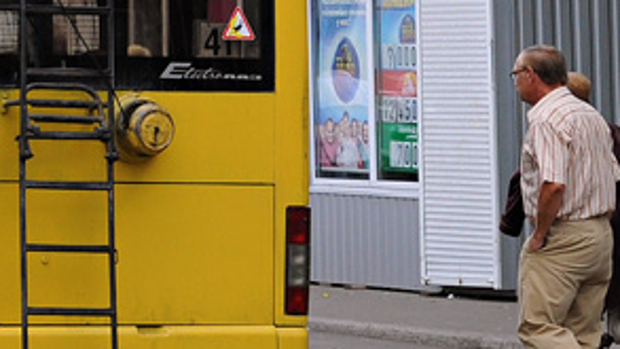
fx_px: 5081
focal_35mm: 309
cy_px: -225
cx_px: -298
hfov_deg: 6.9
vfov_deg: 3.9
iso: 320
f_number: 7.1
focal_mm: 48
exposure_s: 1/320
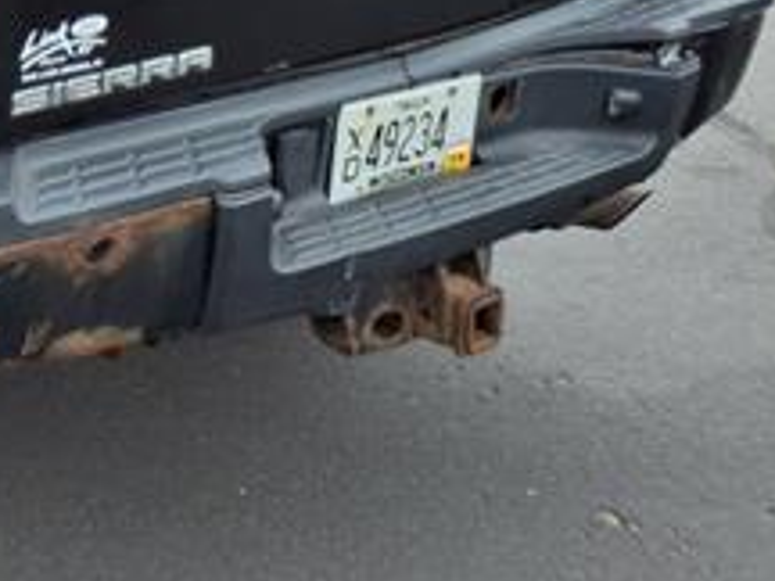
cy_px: -104
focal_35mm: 80
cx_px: -219
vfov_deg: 17.6
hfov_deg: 22.1
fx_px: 1791
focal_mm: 3.58
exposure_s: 1/667
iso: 40
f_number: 1.9
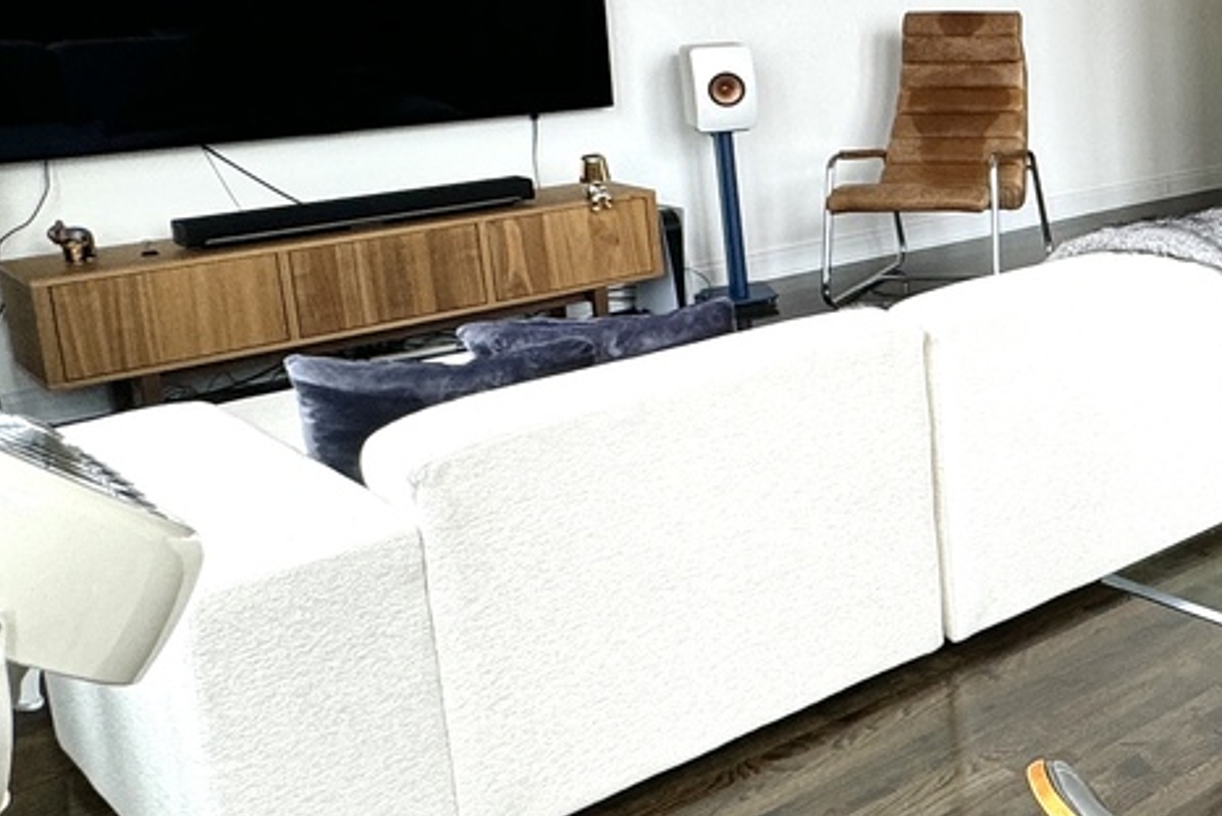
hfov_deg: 35.1
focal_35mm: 45
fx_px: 1528
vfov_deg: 29.4
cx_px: 1448
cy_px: 192
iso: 64
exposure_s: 1/120
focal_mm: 2.22
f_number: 2.2
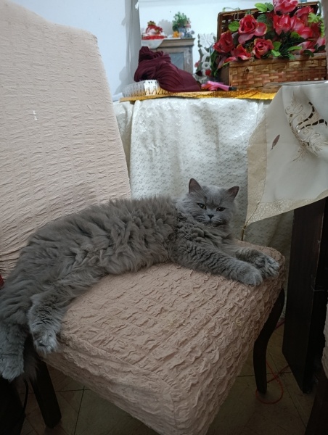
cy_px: 218
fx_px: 290
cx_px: 164
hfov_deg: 59.0
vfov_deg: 73.8
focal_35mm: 23
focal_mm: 6.11
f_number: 1.65
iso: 3994
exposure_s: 1/25
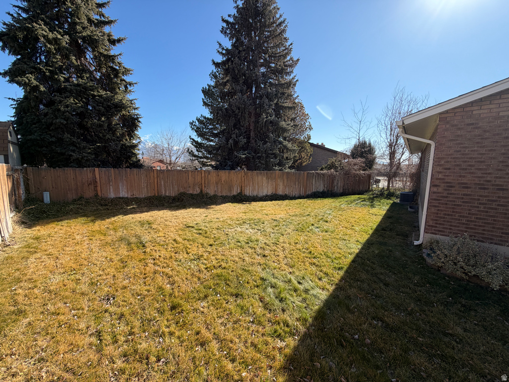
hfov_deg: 102.1
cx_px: 254
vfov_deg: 85.7
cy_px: 191
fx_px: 206
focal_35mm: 14
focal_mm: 2.22
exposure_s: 1/770
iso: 32
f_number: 2.2
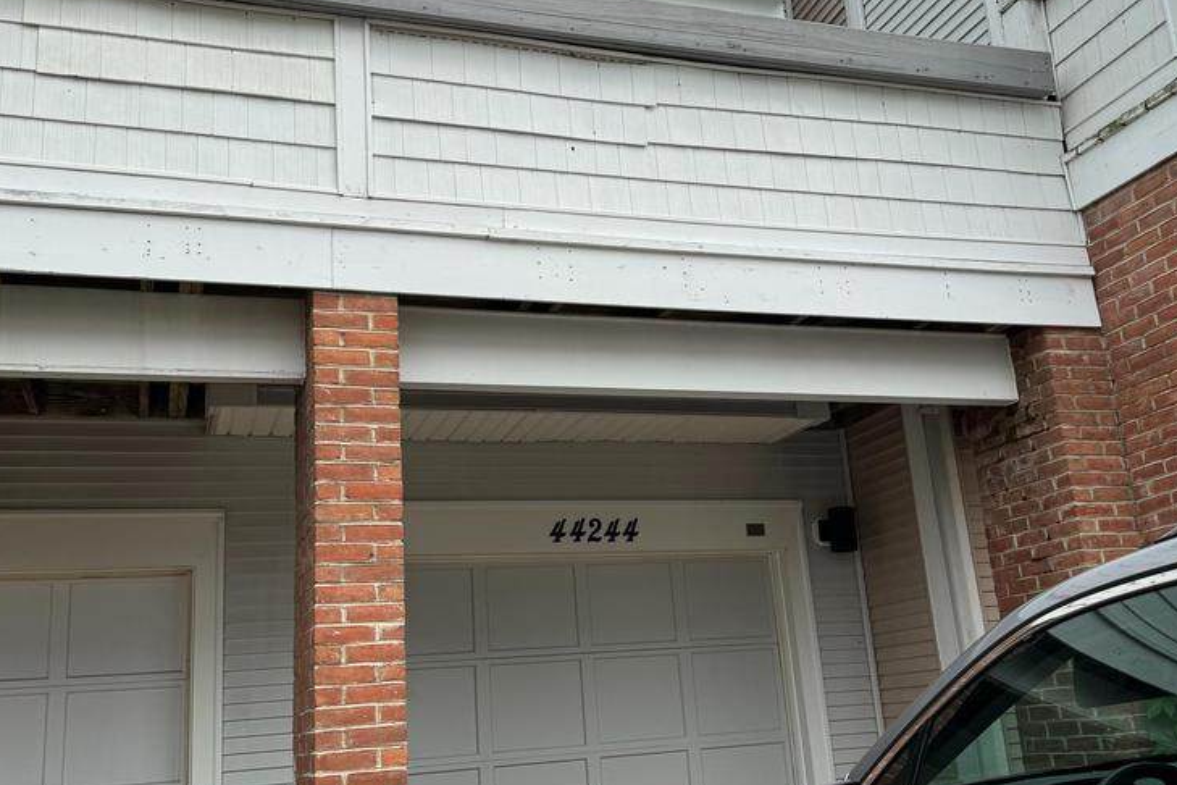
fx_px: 1210
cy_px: 389
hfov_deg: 51.9
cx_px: 612
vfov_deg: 35.9
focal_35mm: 37
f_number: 1.78
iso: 80
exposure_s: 1/3247
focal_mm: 6.76
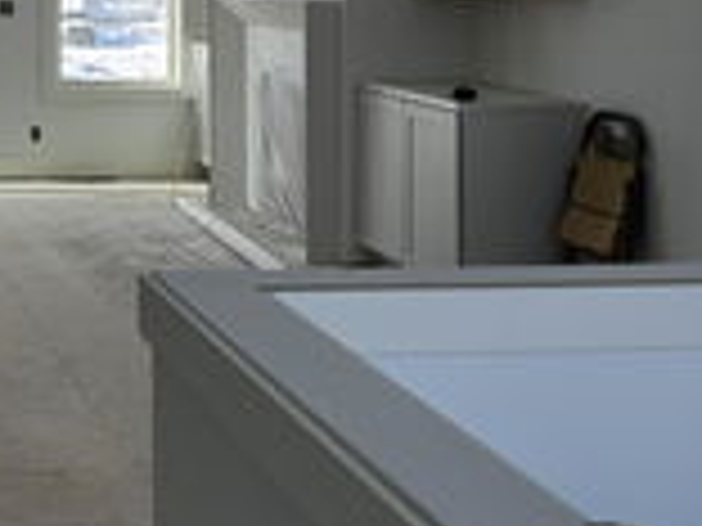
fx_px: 1602
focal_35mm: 79
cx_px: 22
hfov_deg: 23.8
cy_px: -18
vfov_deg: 18.1
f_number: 1.78
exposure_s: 1/857
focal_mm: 6.86
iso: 80
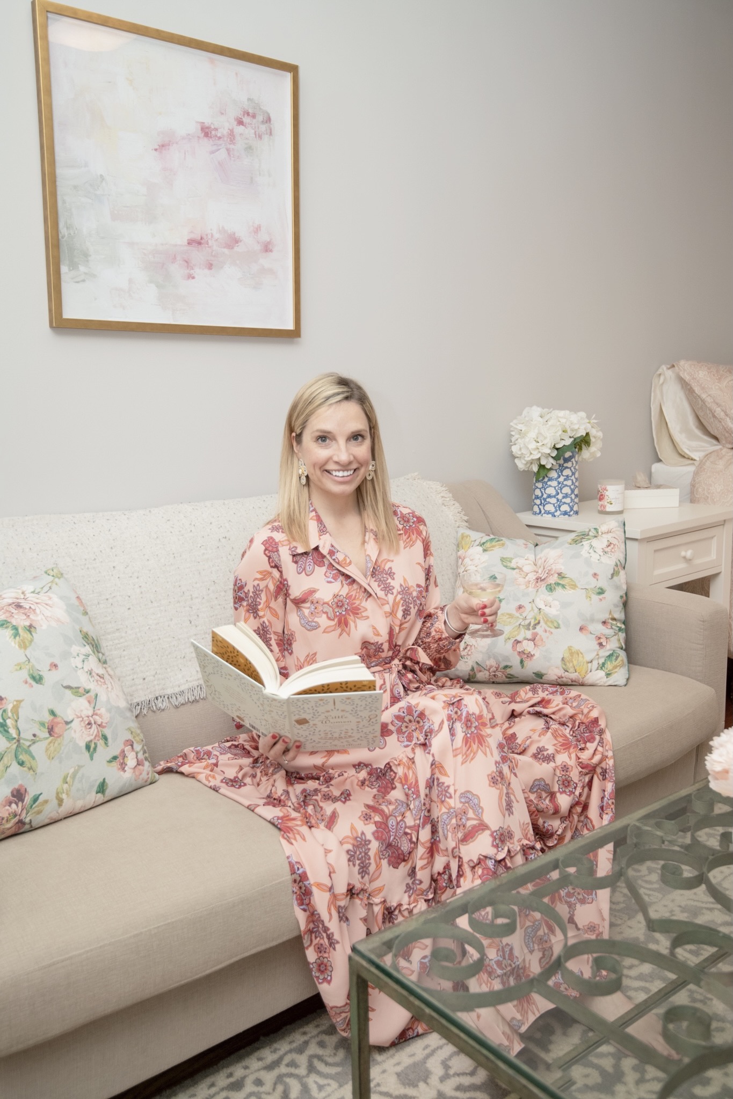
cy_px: 550
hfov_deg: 41.1
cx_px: 366
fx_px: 977
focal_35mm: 32
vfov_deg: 58.7
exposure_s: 1/250
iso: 800
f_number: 4
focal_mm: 32
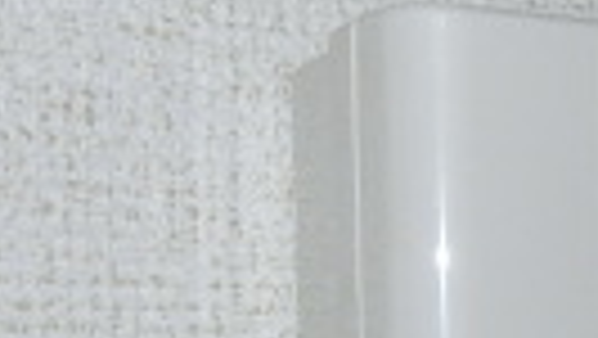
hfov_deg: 15.8
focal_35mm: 131
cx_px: 710
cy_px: 676
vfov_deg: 8.8
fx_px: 2078
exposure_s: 1/40
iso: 125
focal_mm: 4.5
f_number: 3.5
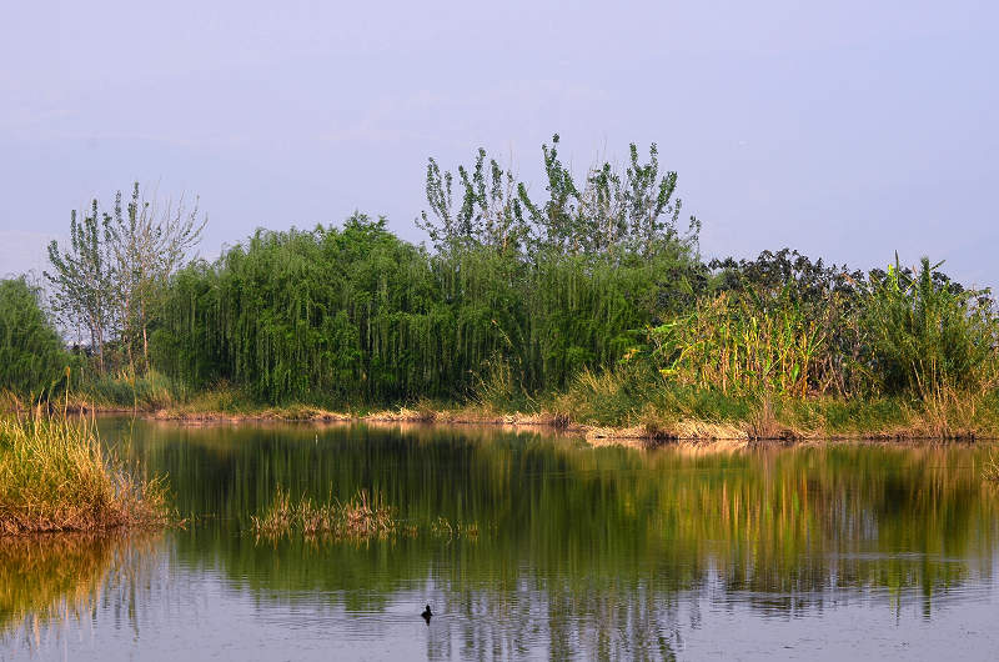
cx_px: 500
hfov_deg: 13.4
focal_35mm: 153
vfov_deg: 8.9
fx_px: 4237
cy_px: 331
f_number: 11
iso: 100
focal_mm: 102
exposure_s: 1/160
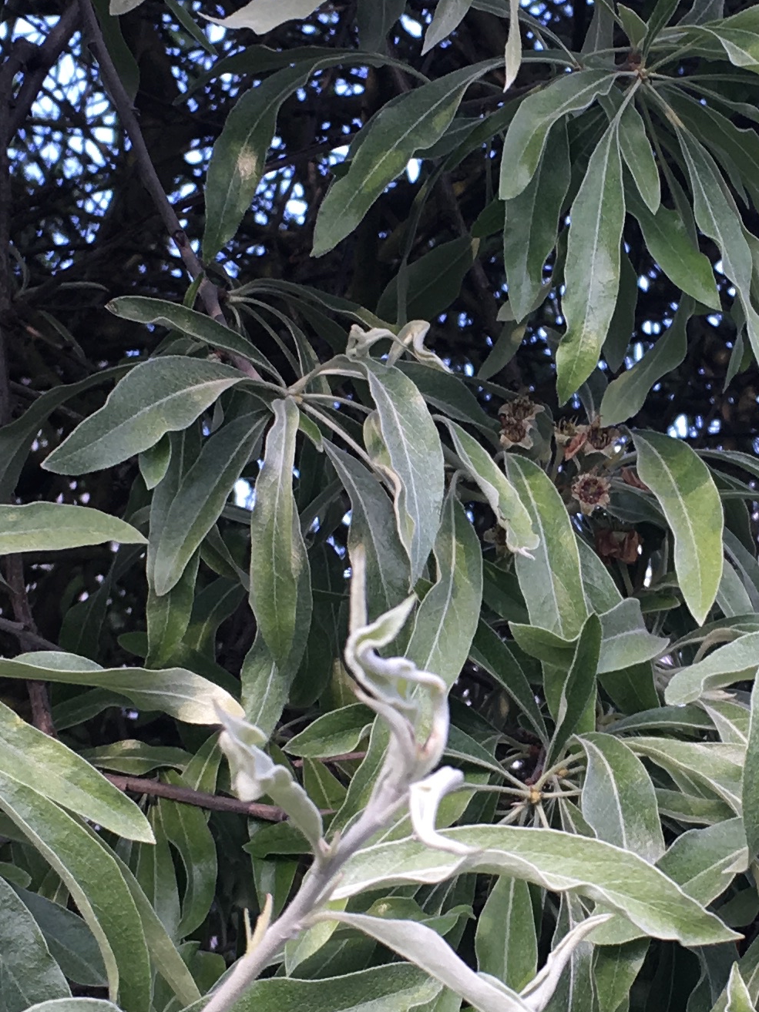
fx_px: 2603
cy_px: 586
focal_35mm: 89
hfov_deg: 16.4
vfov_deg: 22.0
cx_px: 634
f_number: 2.2
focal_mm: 4.15
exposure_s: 1/103
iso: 25
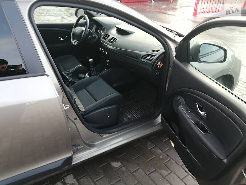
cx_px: 123
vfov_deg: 53.1
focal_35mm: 26
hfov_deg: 67.3
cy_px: 92
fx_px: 185
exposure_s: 1/100
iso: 50
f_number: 1.8
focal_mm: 3.6
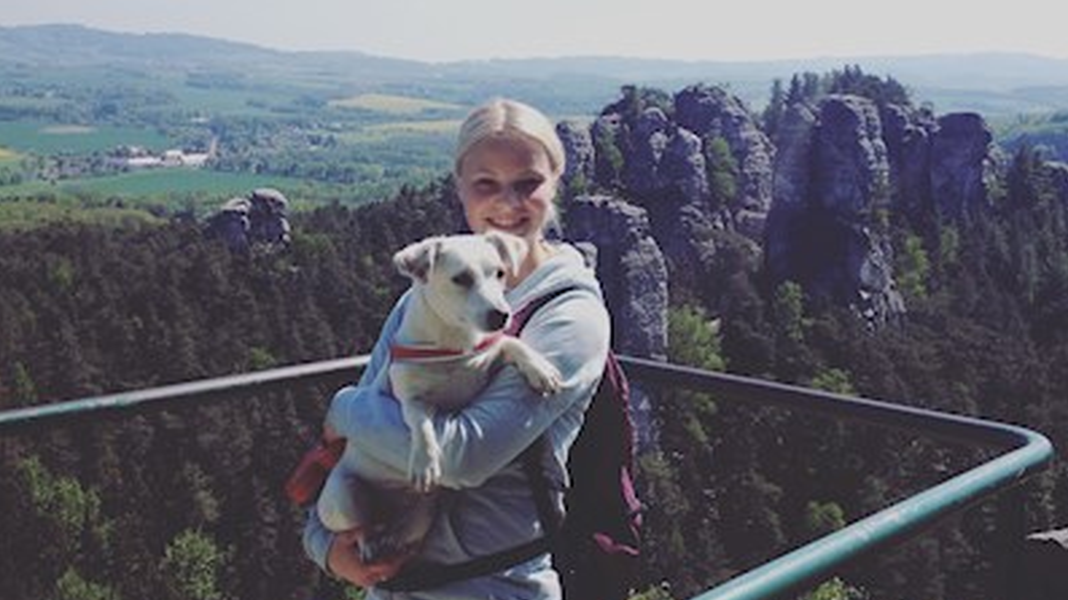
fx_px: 1359
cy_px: 198
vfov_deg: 24.8
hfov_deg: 42.9
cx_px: 538
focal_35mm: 48
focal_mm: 4.28
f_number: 2.4
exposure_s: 1/1905
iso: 50
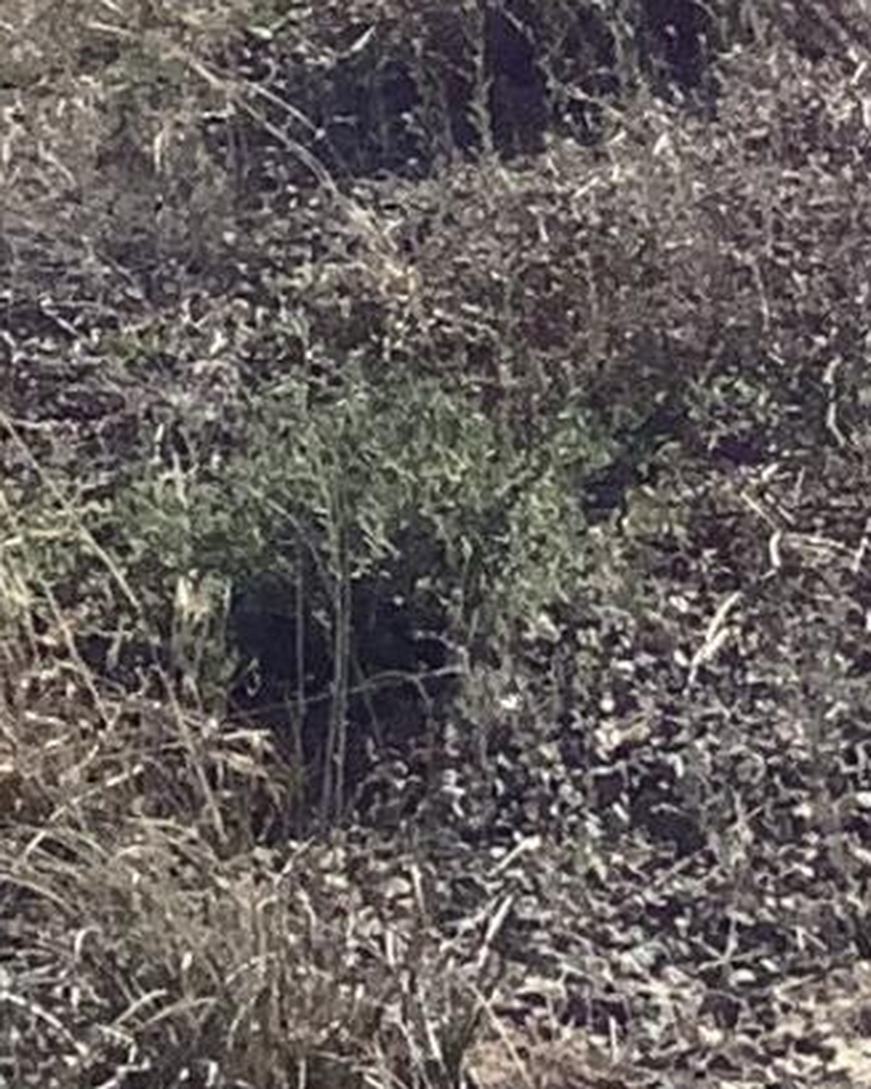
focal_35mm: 222
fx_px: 7156
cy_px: -1033
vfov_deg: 8.3
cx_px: 1857
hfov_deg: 6.7
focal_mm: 3.3
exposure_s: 1/2551
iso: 25
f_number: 2.4
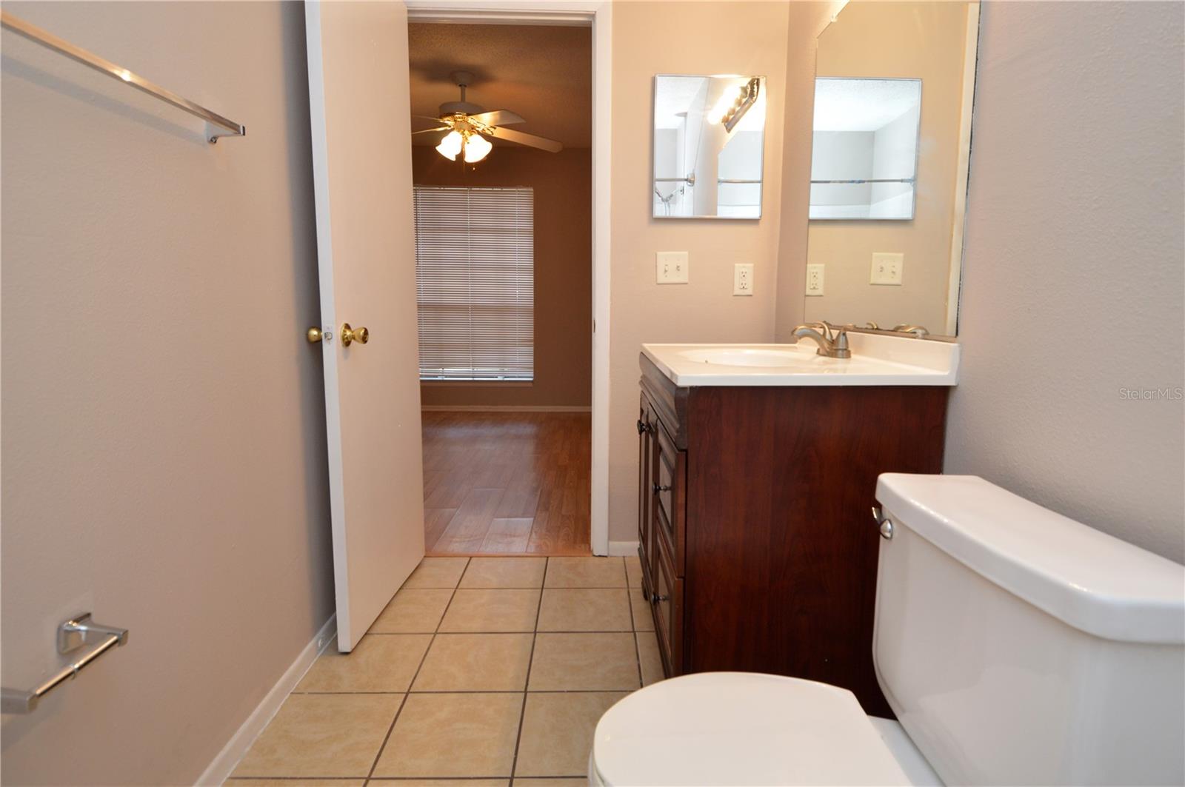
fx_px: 592
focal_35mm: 18
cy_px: 394
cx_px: 592
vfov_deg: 67.3
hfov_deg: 90.1
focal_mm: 12
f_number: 4.5
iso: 400
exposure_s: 1/80
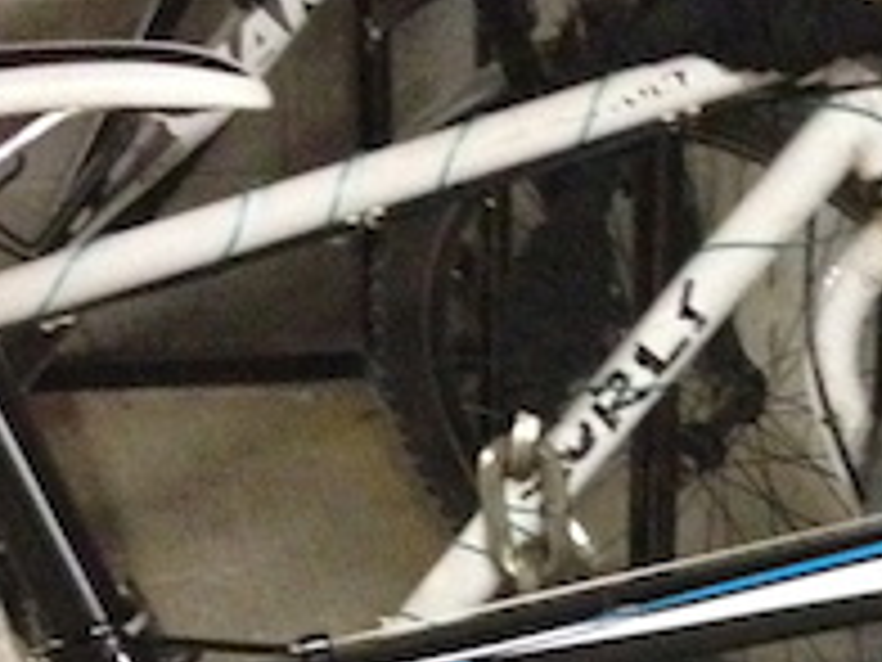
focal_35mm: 143
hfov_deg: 13.7
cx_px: 729
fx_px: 3644
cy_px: 1076
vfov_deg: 10.0
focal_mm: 4.28
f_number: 2.4
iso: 800
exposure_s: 1/15
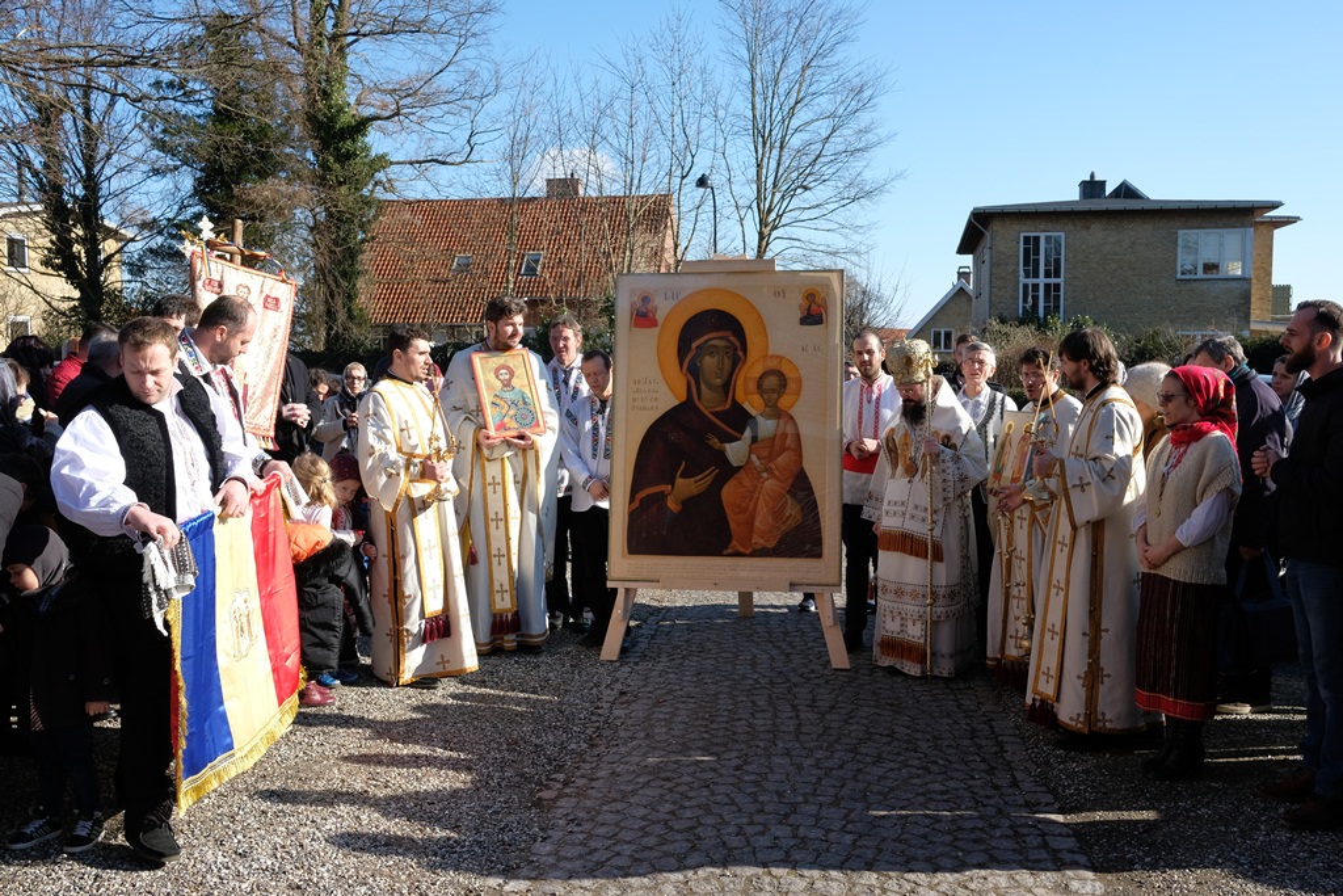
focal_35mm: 35
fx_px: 1306
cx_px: 672
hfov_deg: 54.4
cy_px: 448
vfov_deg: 37.9
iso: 200
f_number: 9
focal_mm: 23
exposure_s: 1/170
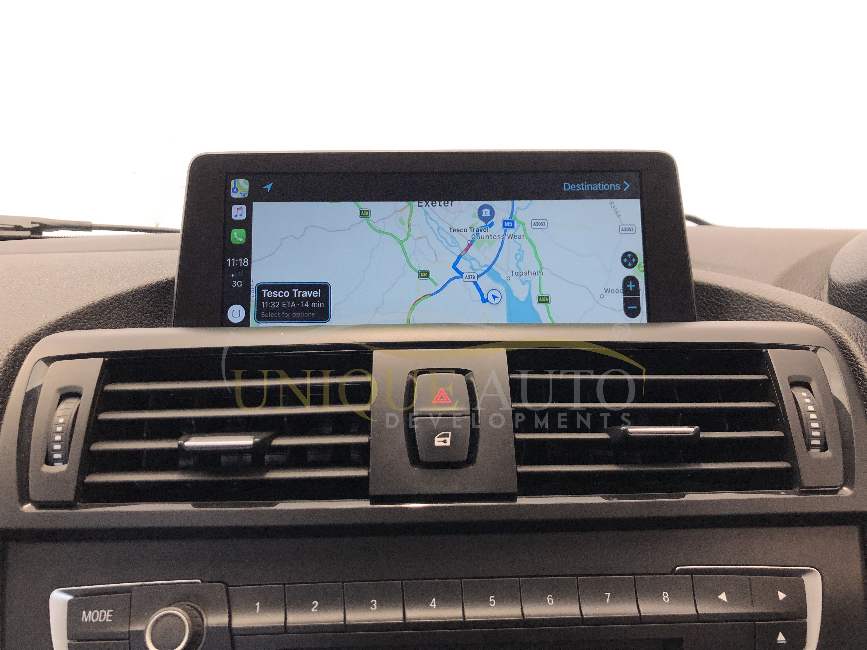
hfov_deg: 63.4
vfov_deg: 49.7
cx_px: 434
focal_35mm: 28
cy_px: 325
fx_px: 701
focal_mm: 4
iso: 40
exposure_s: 1/29
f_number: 1.8
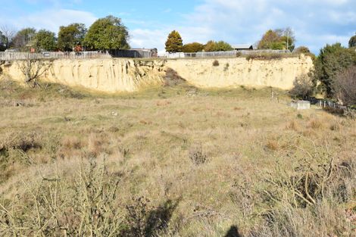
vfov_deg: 36.8
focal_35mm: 36
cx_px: 178
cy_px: 118
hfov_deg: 53.1
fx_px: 356
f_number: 9
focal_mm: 24
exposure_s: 1/400
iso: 200
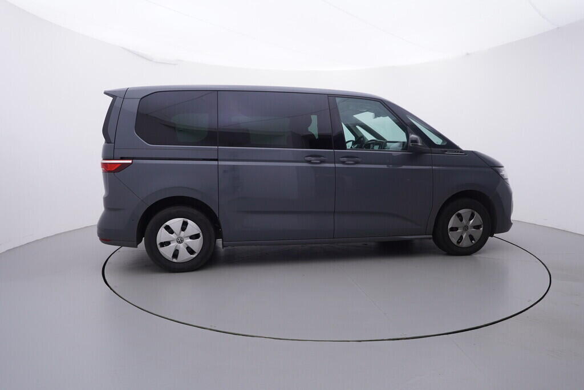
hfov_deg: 77.3
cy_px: 195
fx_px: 365
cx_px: 292
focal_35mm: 22
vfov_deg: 56.2
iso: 200
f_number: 5
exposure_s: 1/80
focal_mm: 15
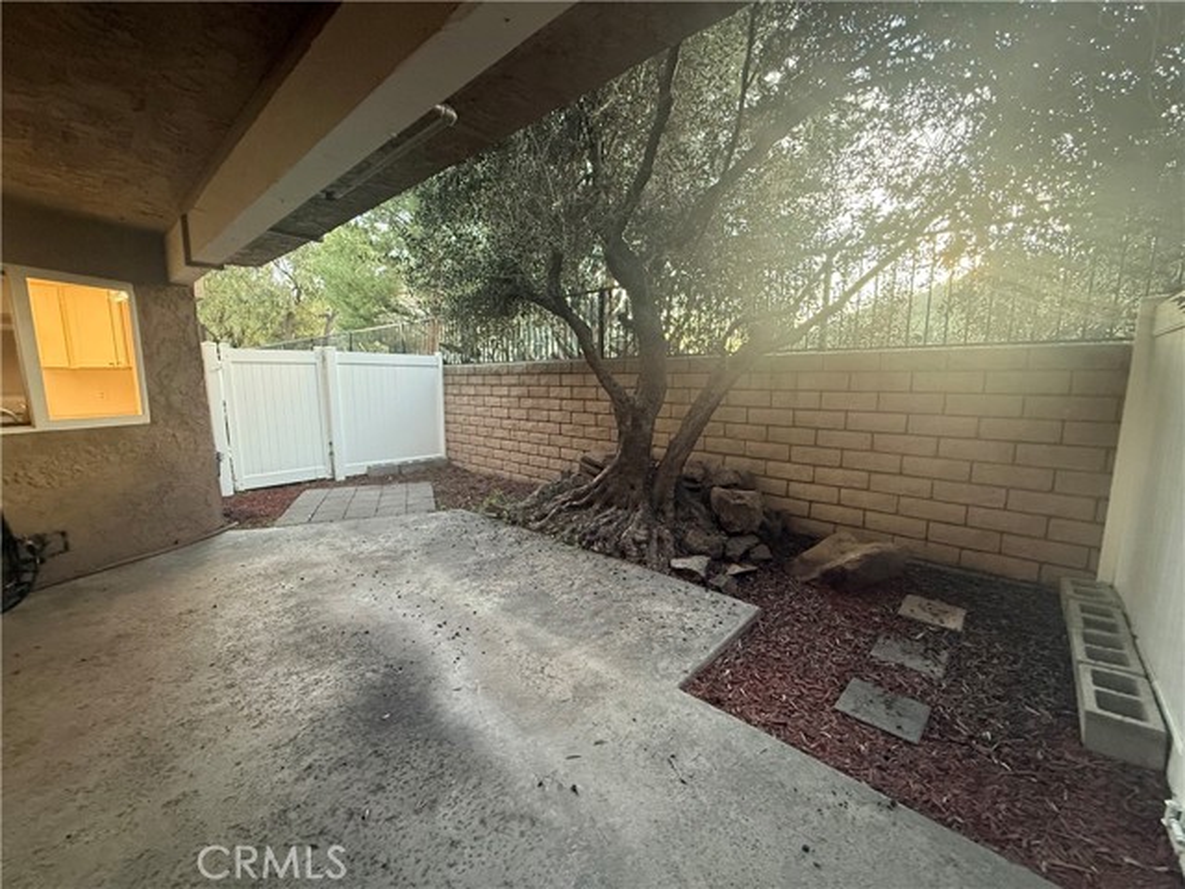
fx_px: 479
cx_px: 592
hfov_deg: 102.1
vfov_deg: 85.7
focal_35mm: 14
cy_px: 444
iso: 500
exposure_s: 1/60
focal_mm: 2.22
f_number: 2.2
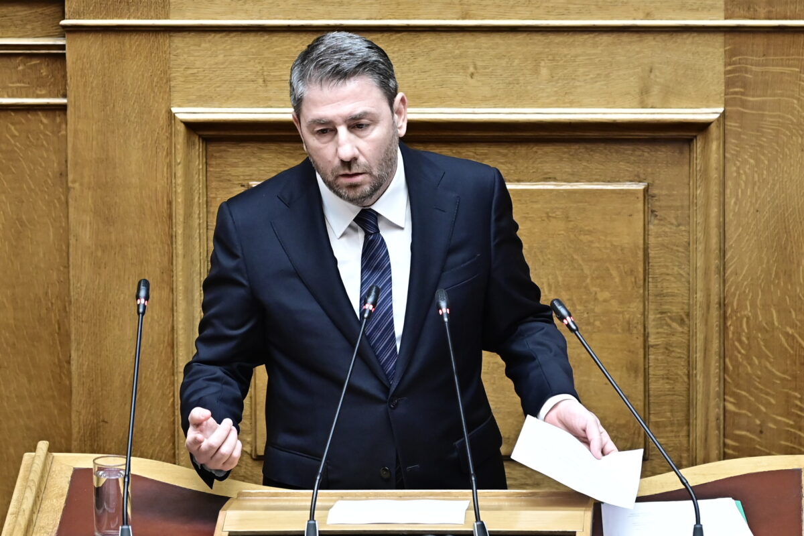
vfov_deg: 4.6
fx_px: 6699
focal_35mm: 300
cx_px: 402
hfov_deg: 6.9
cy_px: 268
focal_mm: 200
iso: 1600
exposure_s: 1/400
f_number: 3.2
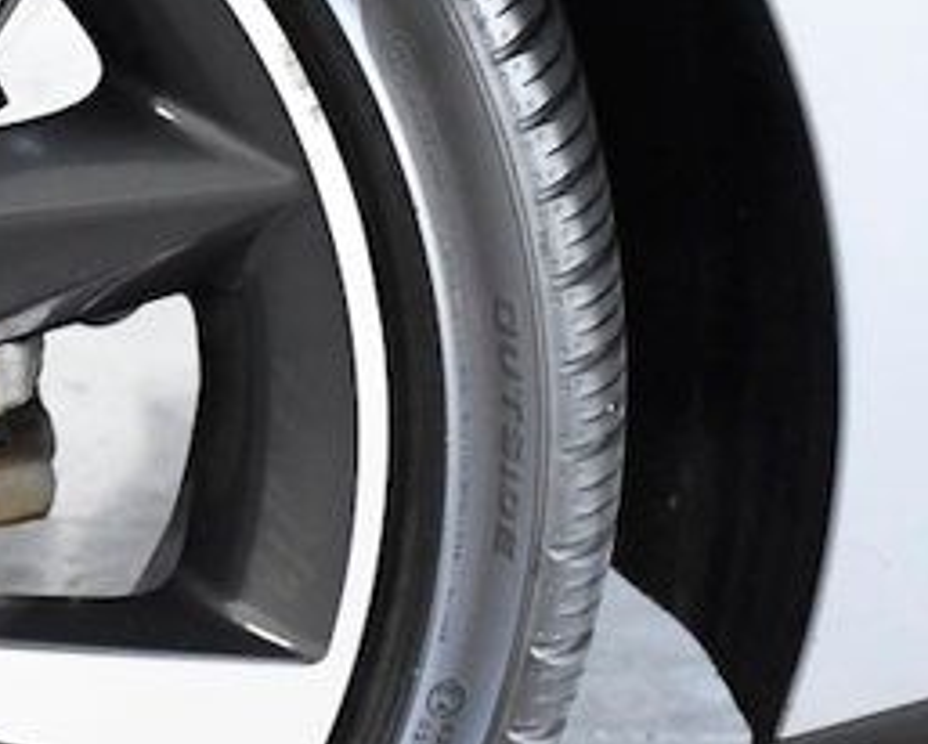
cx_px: -451
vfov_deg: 5.5
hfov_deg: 6.8
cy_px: 334
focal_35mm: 280
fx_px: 7696
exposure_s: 1/200
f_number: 7.1
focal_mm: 50
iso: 2500
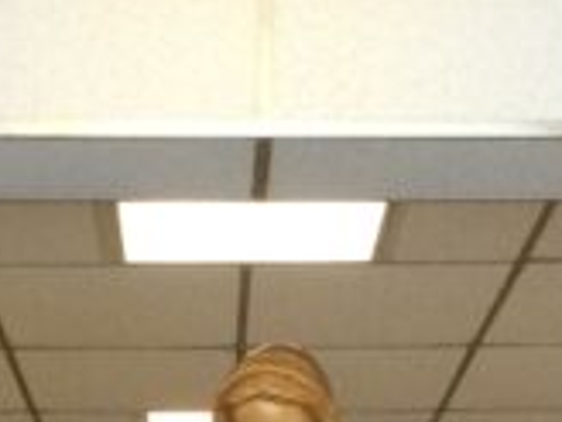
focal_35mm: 194
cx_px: 219
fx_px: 3150
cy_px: 974
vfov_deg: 7.2
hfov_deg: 10.2
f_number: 2.4
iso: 40
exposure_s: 1/30
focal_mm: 3.3
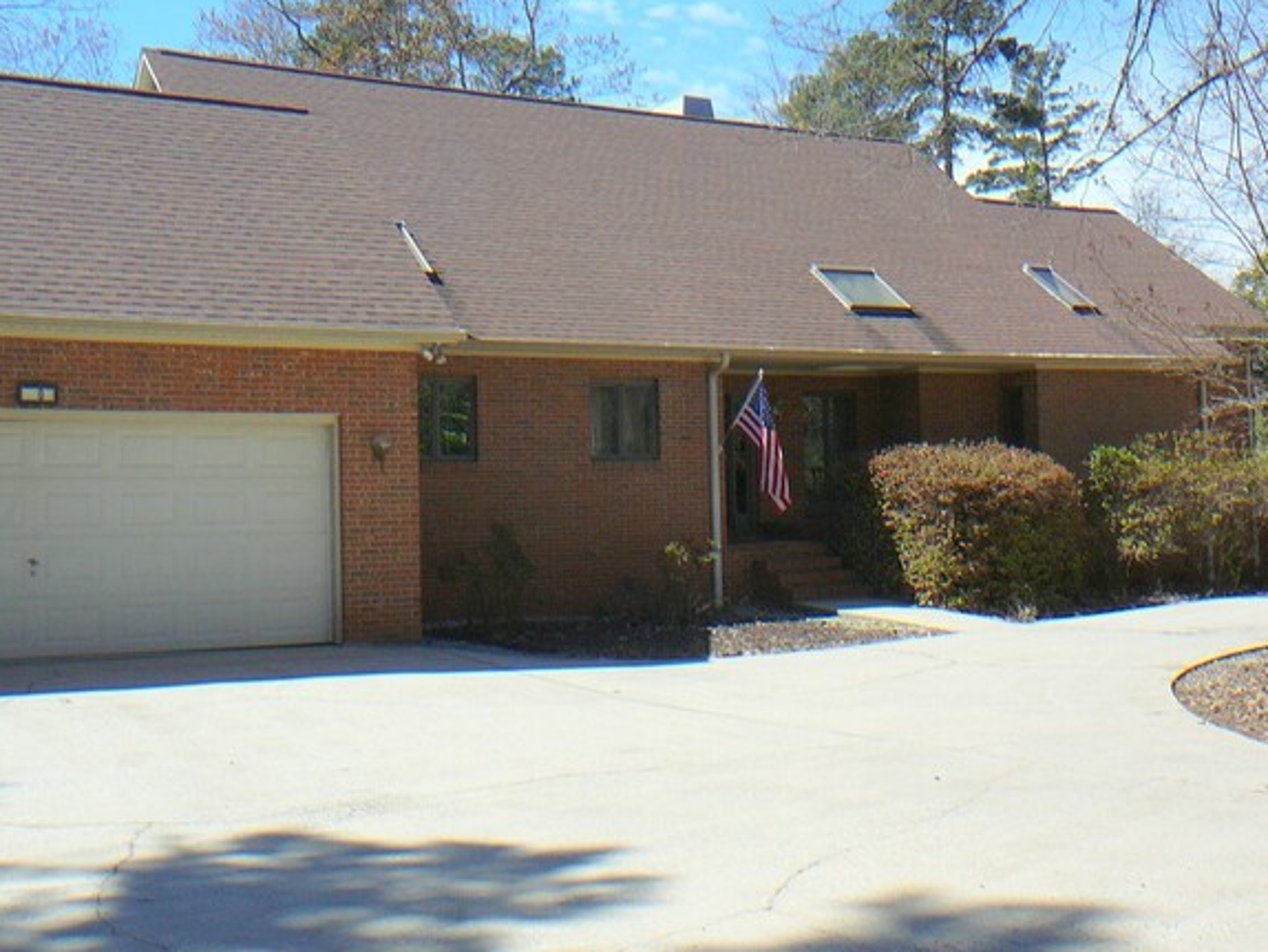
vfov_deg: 36.8
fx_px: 1429
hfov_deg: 47.8
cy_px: 499
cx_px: 667
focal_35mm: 39
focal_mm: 5.2
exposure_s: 1/400
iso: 80
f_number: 5
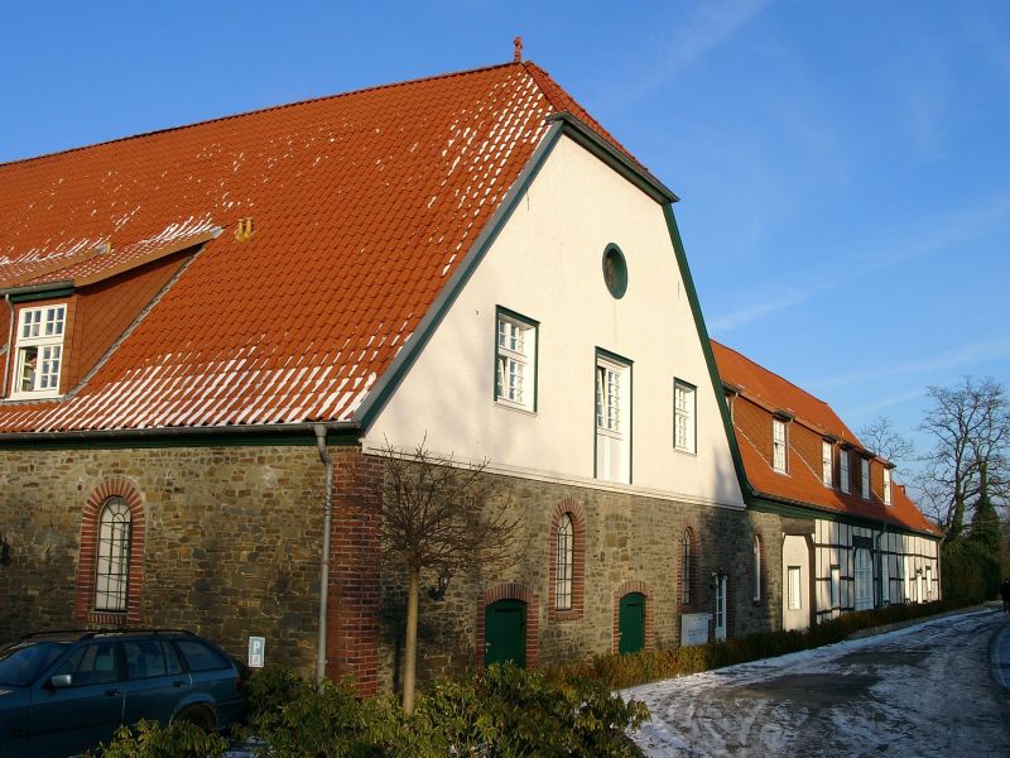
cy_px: 379
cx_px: 505
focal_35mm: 34
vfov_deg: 41.8
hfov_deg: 54.0
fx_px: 992
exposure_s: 1/708
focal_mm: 7.13
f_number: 4
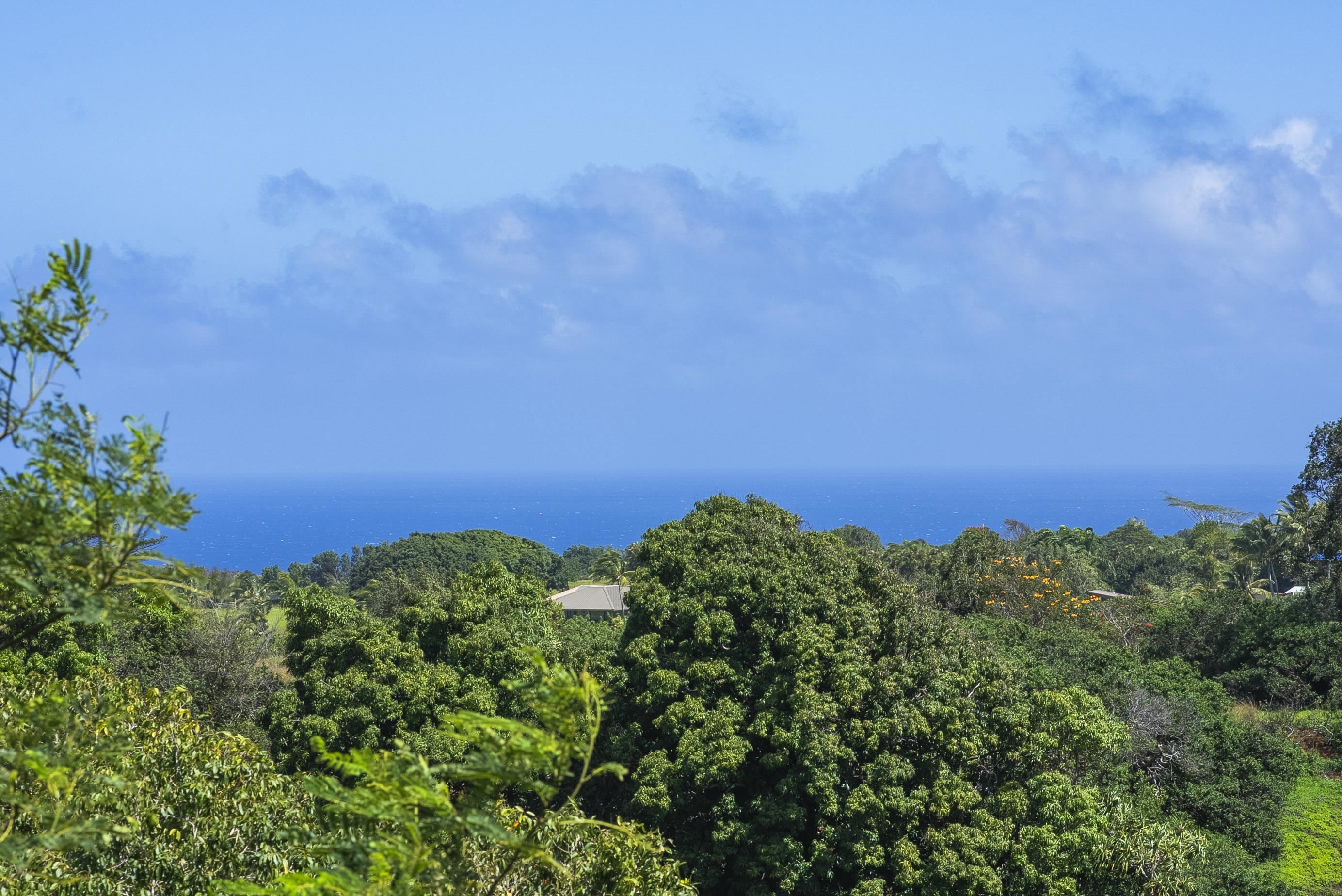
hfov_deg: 16.1
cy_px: 448
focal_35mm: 127
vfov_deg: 10.8
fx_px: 4736
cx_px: 671
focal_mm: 85
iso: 100
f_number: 8
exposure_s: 1/500
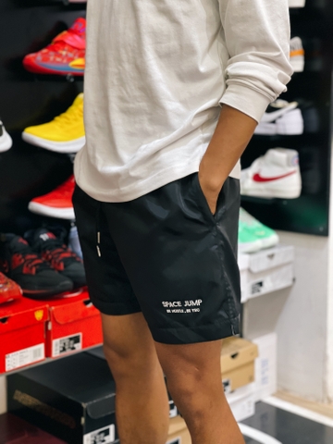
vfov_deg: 30.3
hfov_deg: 22.9
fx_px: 821
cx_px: 166
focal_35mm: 64
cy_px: 222
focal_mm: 7.5
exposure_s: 1/100
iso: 250
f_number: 2.2
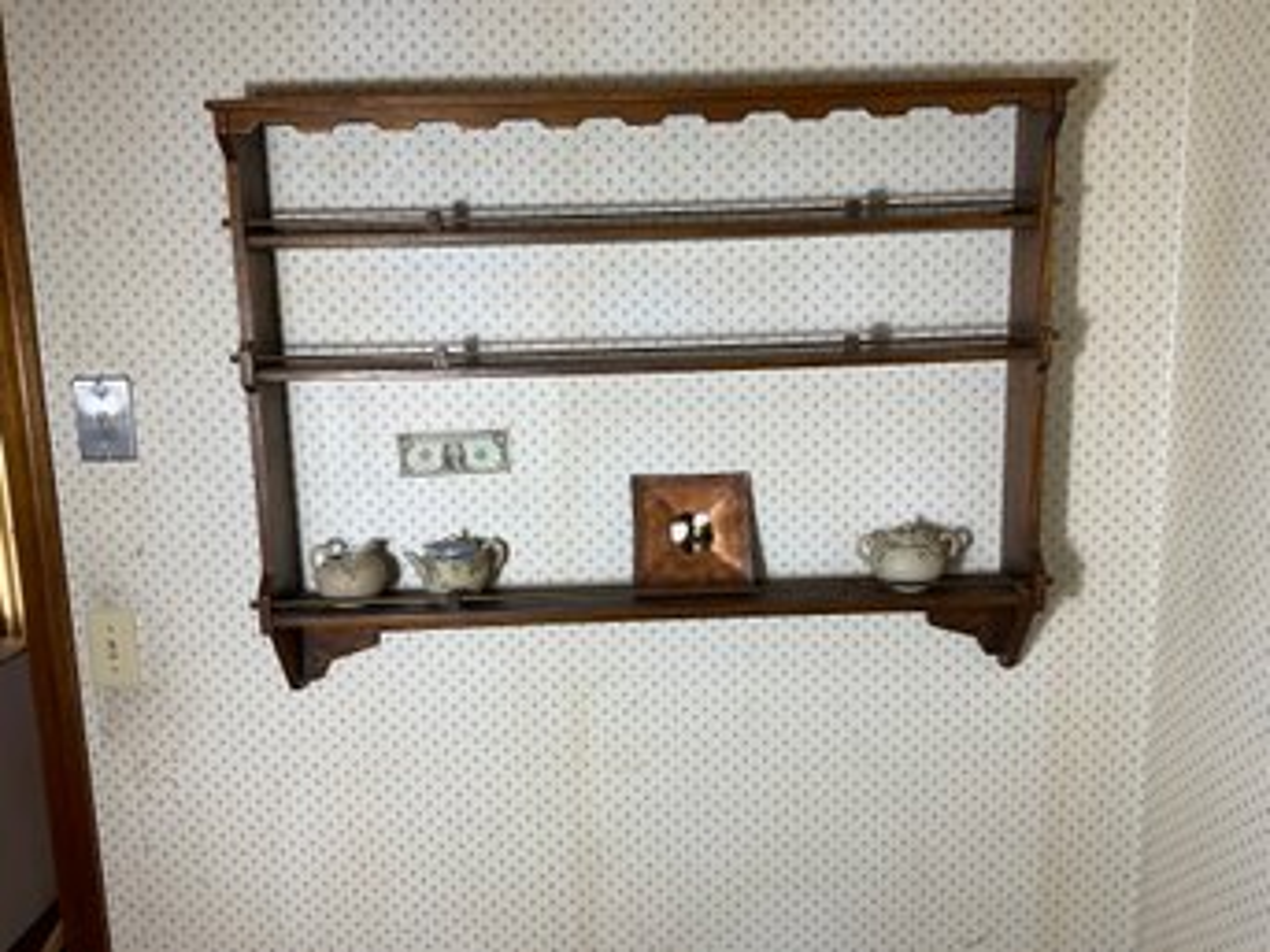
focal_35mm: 29
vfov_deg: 48.2
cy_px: 476
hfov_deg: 61.7
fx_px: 1064
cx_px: 635
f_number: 1.8
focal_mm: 3
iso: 40
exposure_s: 1/100
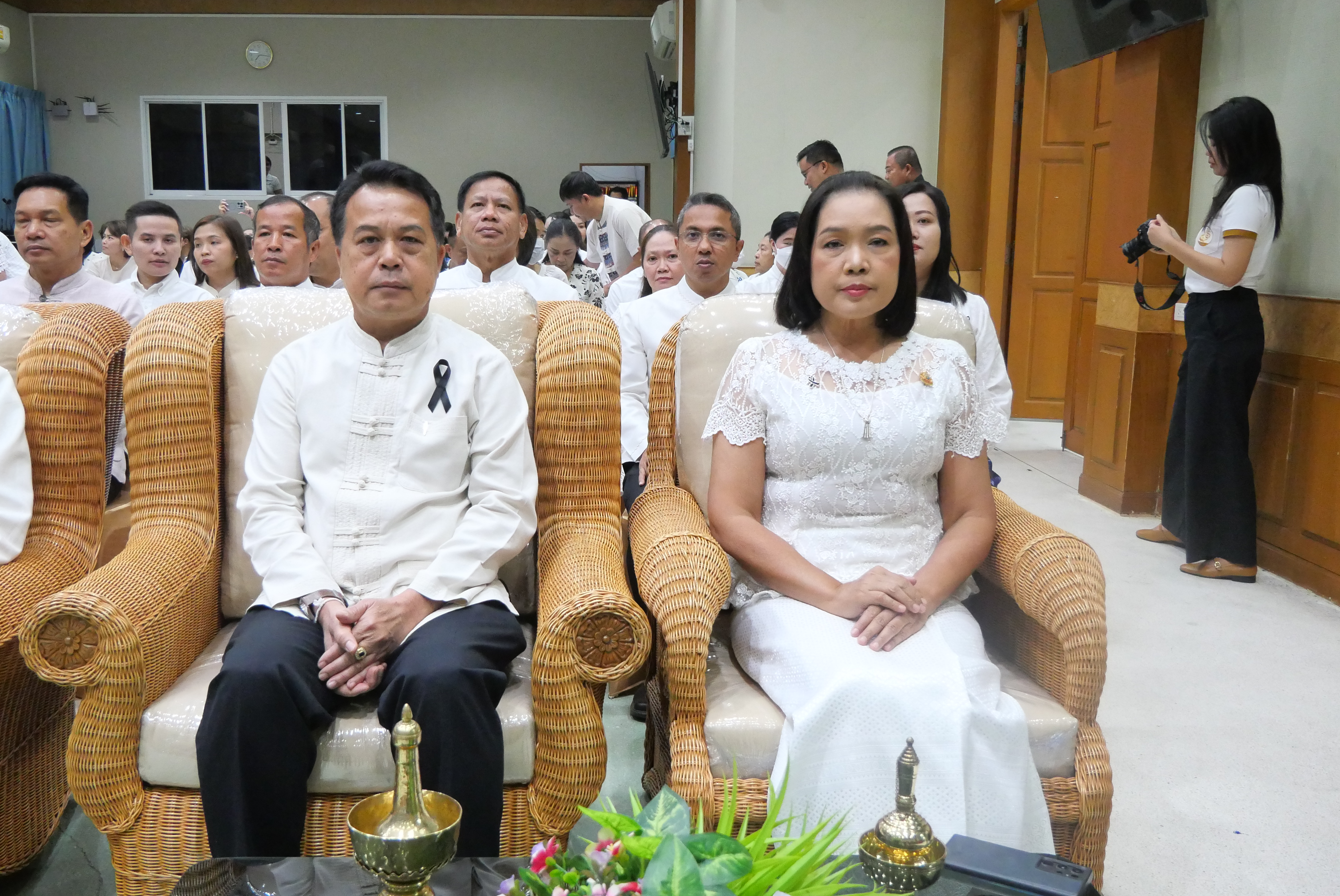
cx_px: 629
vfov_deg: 41.2
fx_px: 1192
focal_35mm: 32
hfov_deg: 58.6
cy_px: 460
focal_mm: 14
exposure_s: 1/160
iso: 3200
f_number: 3.6
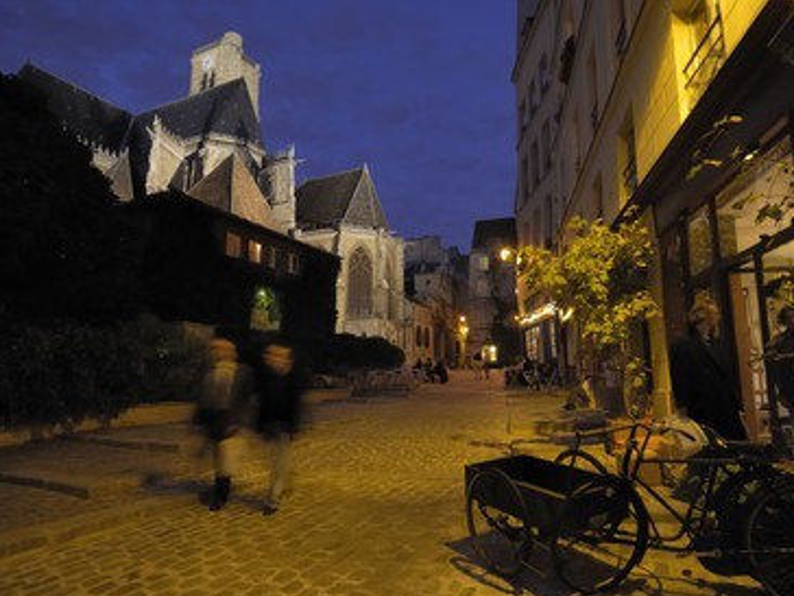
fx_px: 459
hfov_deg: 81.2
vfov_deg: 66.0
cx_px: 457
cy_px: 303
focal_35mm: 20
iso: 200
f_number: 4
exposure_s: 1/2.5
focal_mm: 12
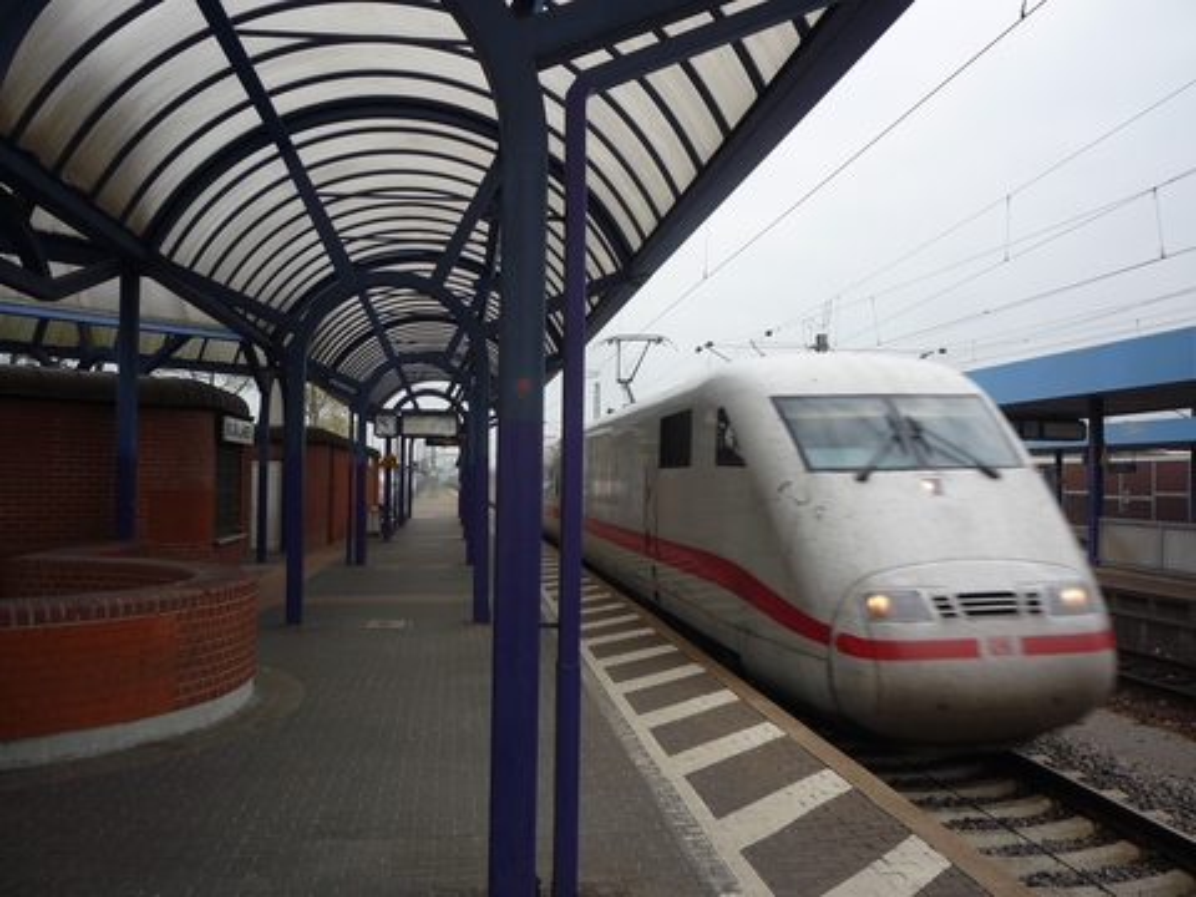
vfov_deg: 44.2
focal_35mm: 32
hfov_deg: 56.8
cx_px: 598
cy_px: 448
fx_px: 1106
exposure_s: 1/250
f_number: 4
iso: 100
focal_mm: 5.2
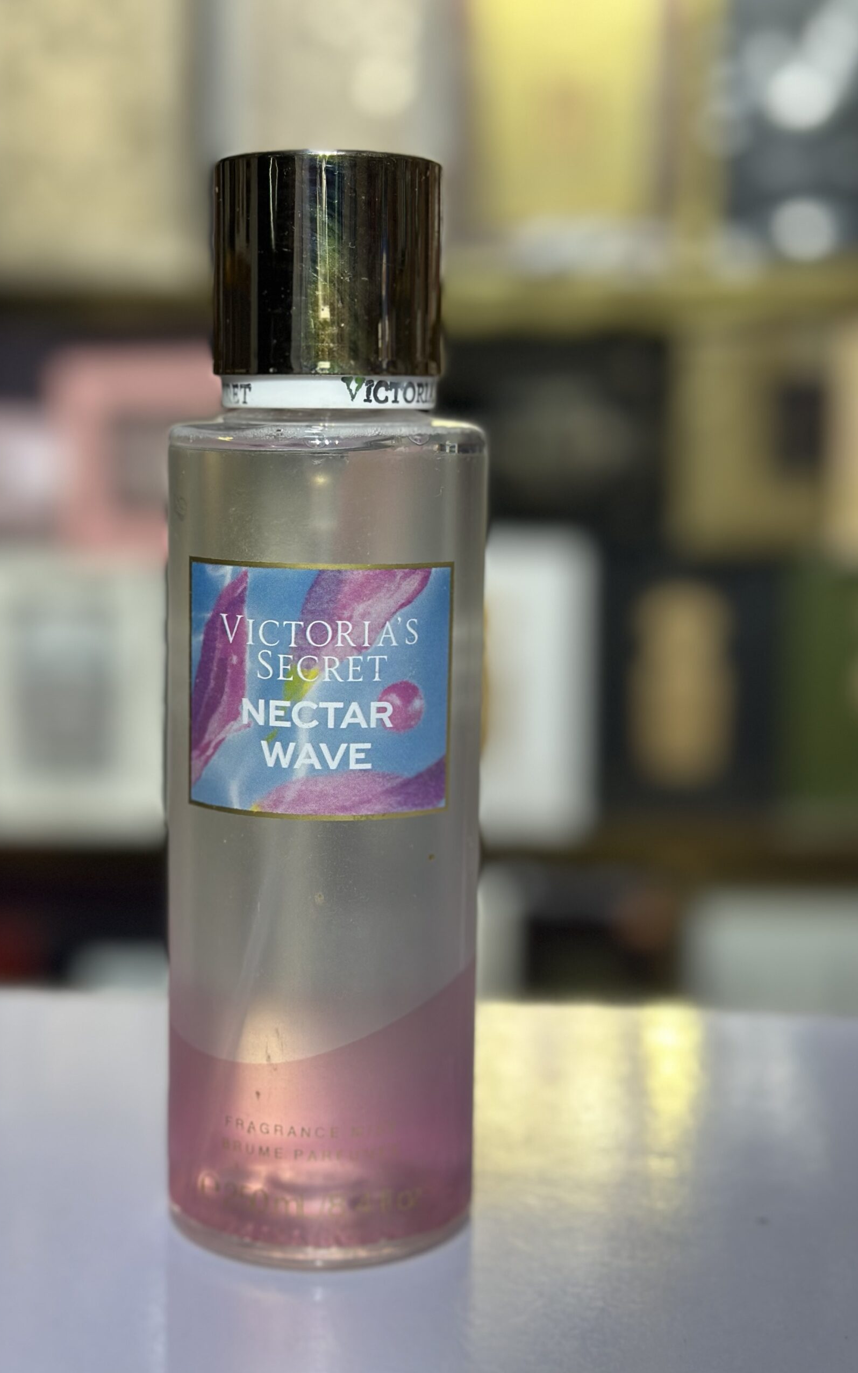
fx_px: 1908
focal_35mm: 51
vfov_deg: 39.6
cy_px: 686
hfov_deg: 25.3
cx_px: 362
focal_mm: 6.86
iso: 80
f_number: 1.78
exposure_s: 1/219
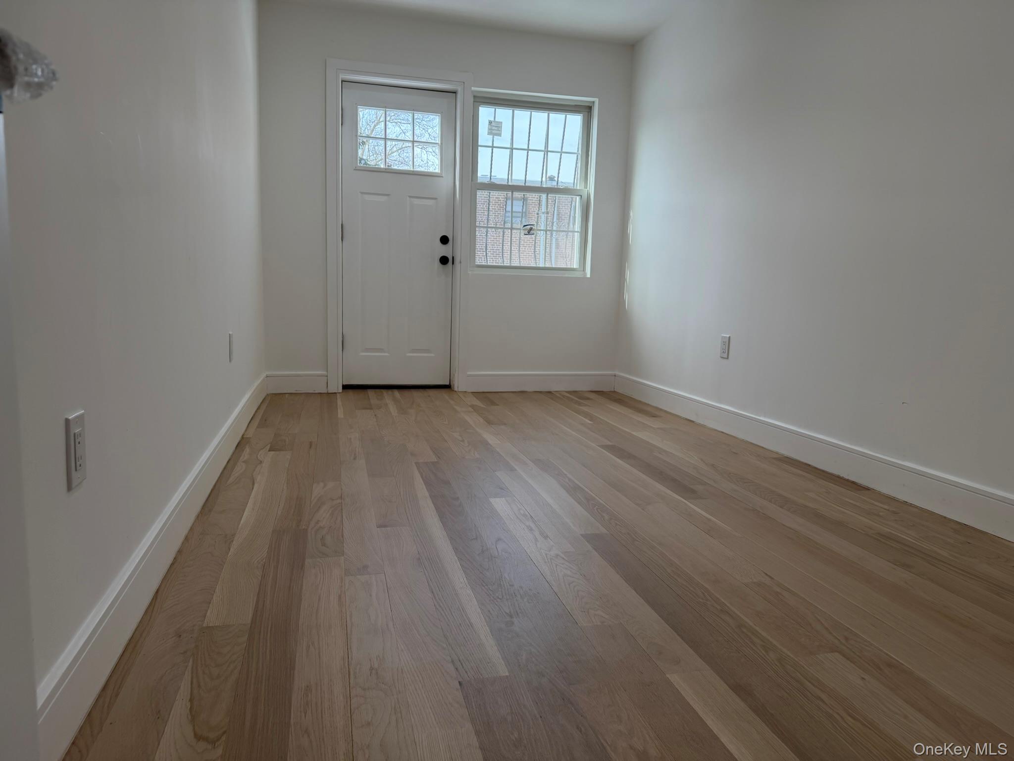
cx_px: 507
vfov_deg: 56.8
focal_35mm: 24
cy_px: 380
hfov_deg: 71.6
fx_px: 703
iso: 100
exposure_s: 1/559
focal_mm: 6.76
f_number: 1.78
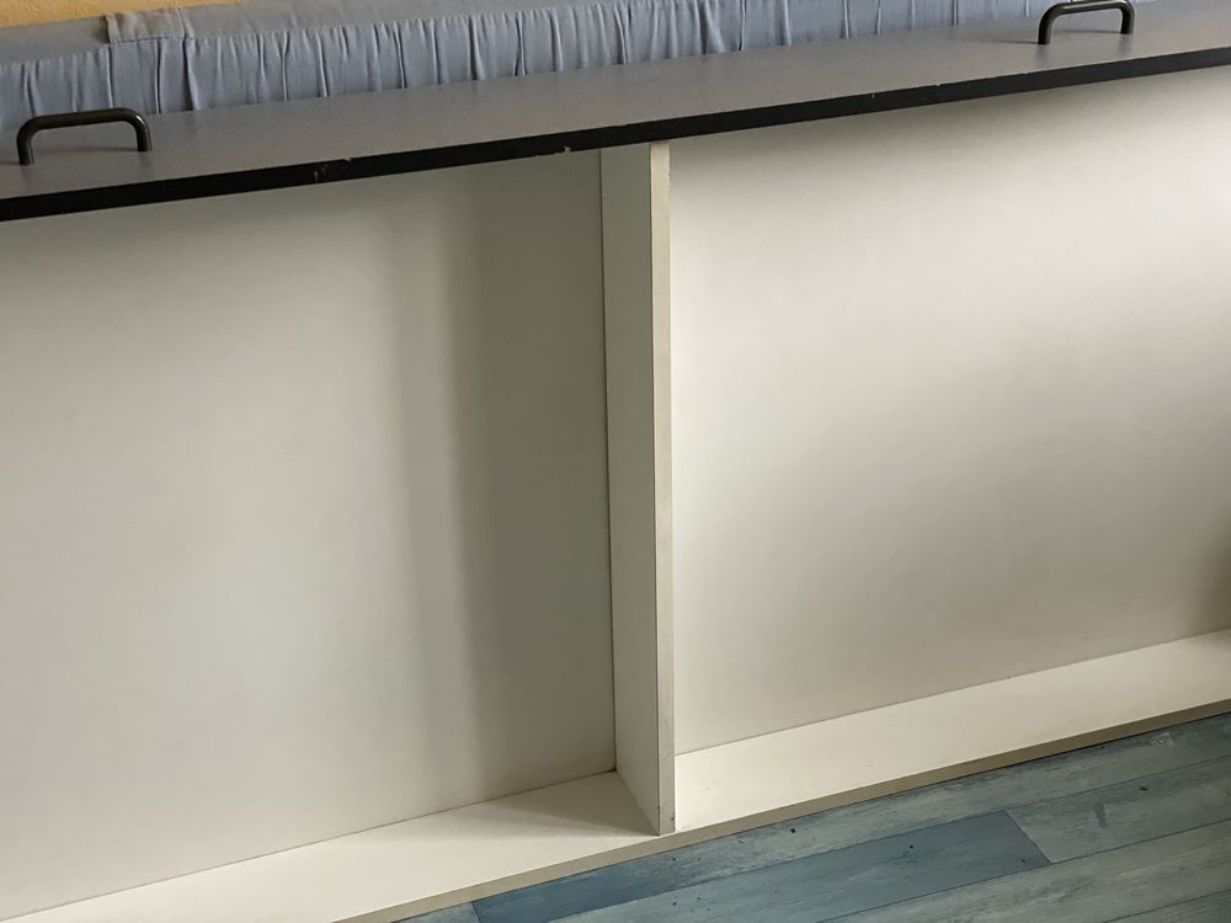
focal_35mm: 52
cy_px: 462
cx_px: 616
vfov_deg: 28.0
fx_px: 1849
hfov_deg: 36.8
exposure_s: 1/82
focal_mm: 6
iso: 250
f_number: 2
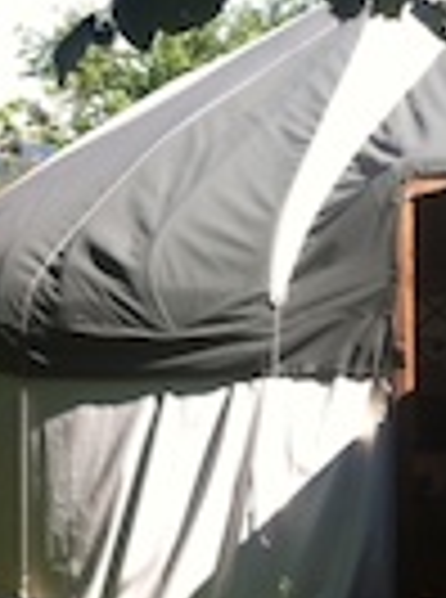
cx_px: 444
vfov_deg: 21.4
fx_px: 1588
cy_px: 342
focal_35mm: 92
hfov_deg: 15.7
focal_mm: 3.85
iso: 80
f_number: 2.8
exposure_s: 1/479
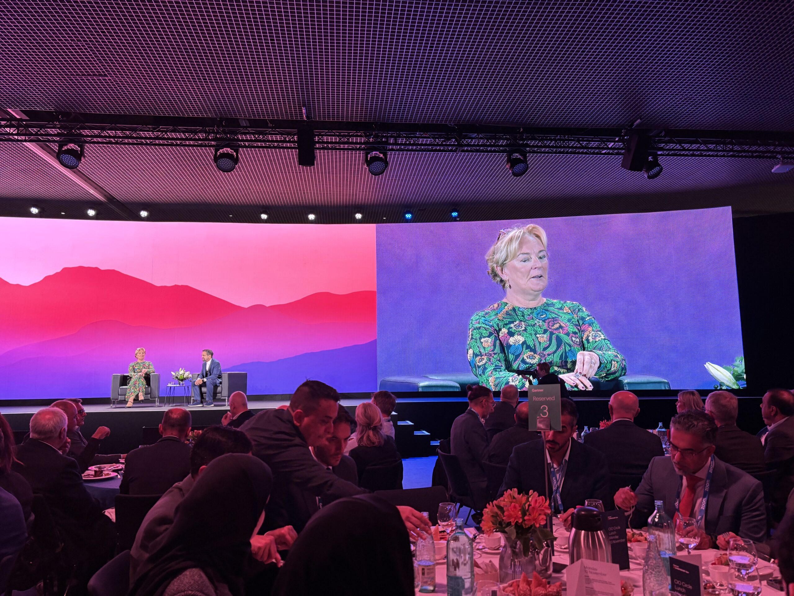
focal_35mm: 26
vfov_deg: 53.1
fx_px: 596
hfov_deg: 67.3
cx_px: 397
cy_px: 298
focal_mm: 5.96
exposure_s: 1/43
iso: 100
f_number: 1.6
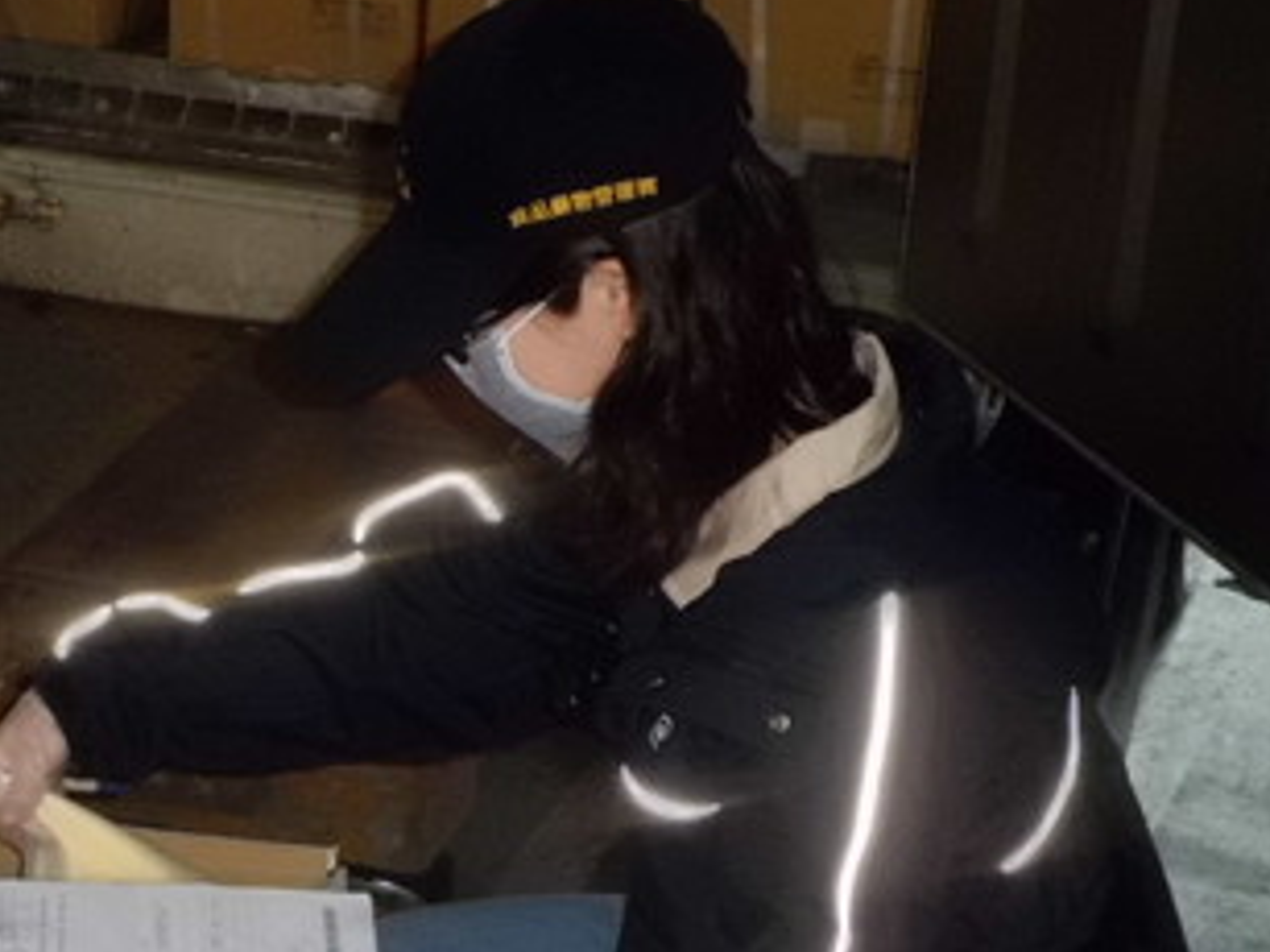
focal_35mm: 92
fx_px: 3374
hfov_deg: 21.1
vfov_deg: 15.8
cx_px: 310
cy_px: 865
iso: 400
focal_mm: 8.3
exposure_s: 1/60
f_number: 3.4
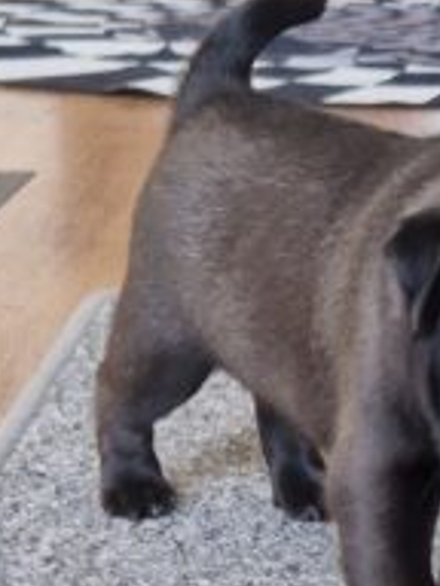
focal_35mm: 42
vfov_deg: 43.6
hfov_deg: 32.9
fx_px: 712
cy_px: 424
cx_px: 383
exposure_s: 1/100
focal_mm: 5.4
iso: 200
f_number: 1.8
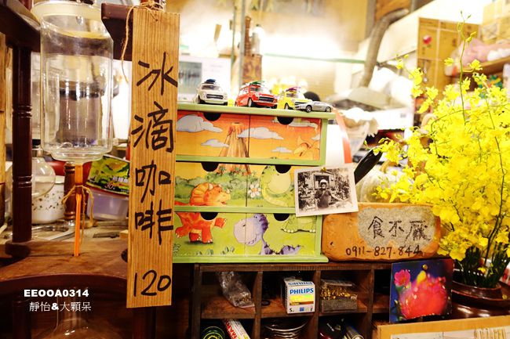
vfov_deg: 53.1
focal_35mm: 24
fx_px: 340
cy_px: 170
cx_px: 255
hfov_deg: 73.8
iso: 640
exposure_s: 1/30
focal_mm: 8.8
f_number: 1.8
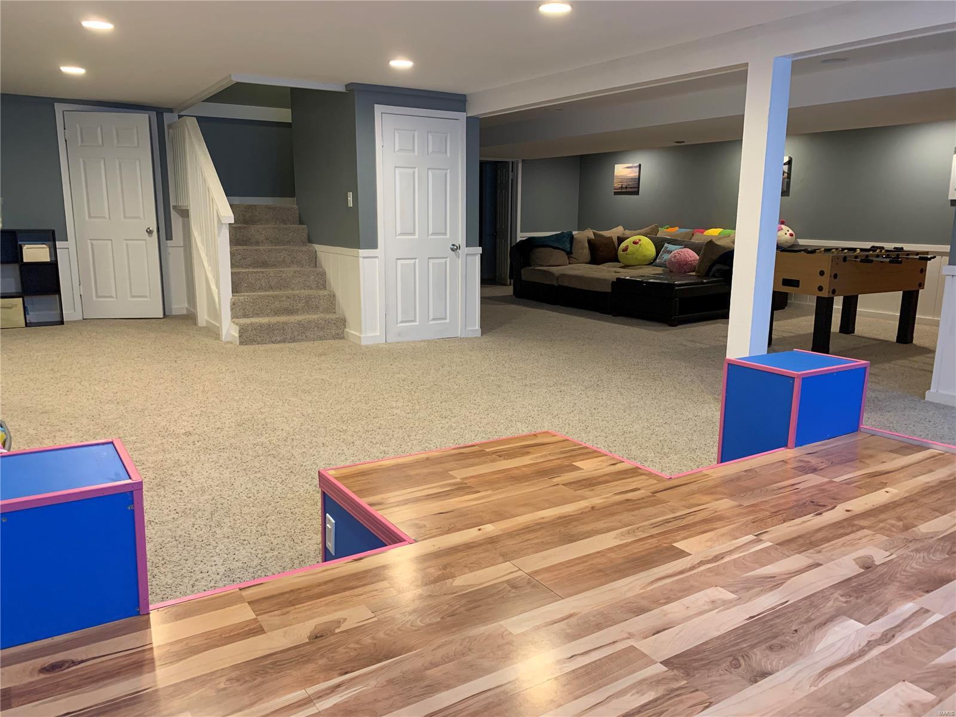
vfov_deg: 53.1
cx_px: 478
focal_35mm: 26
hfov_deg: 67.3
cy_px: 358
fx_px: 718
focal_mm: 4.25
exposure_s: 1/60
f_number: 1.8
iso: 250
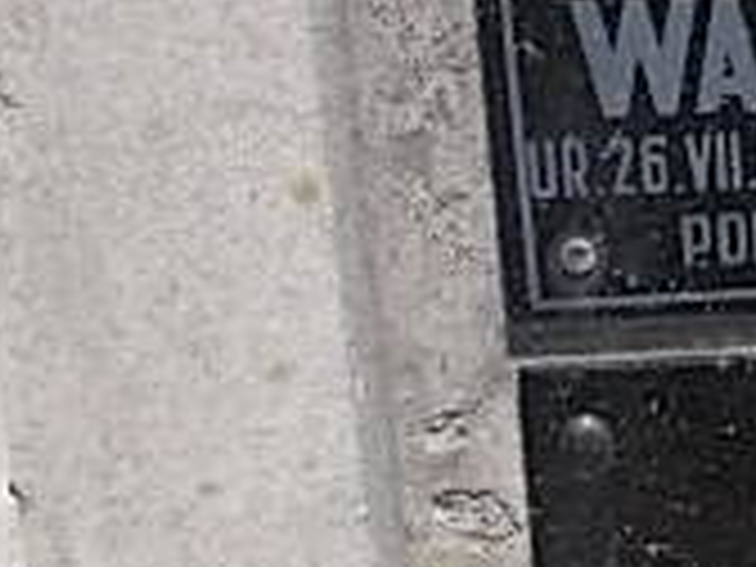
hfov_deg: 13.1
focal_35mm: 145
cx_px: 981
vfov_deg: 10.2
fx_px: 3167
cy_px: 166
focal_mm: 5.3
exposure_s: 1/125
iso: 80
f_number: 6.2
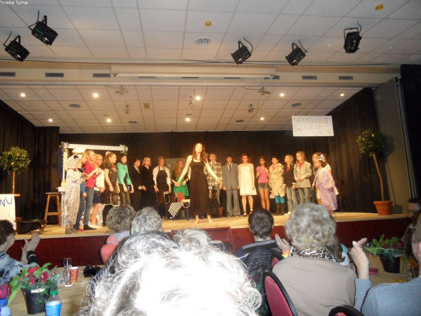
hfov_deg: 71.6
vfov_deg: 56.8
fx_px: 292
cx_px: 210
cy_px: 158
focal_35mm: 24
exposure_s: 1/30
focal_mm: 3.9
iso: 480
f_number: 3.2
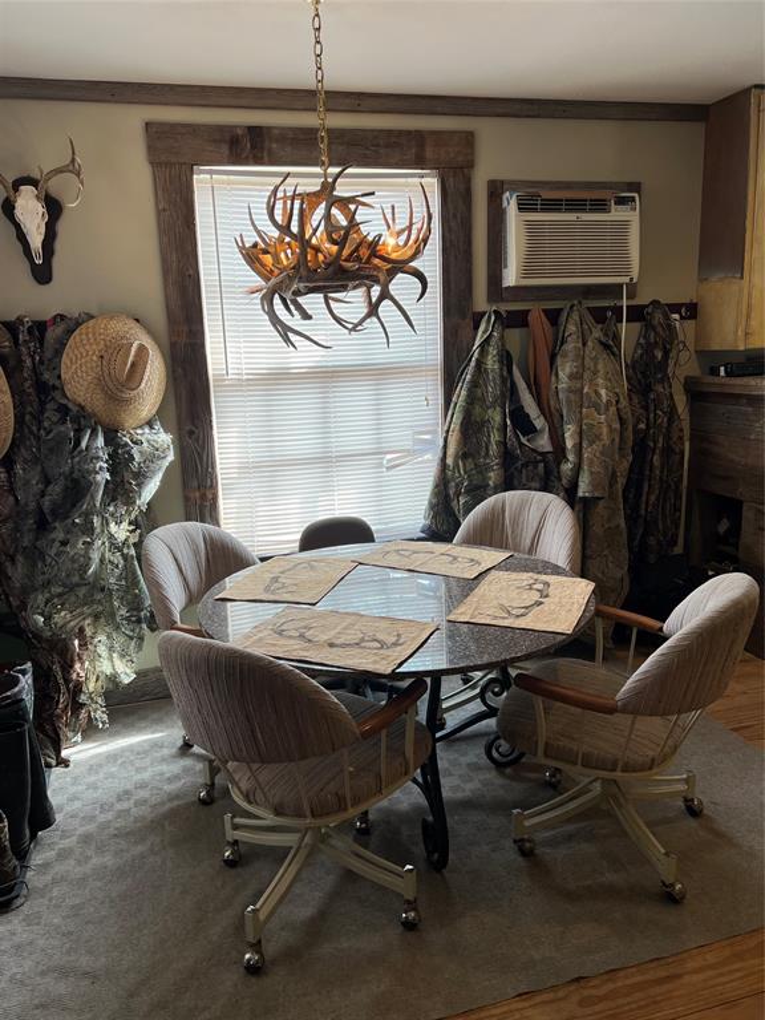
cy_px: 510
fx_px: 766
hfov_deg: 53.1
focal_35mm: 26
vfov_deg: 67.3
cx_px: 382
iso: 40
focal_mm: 5.7
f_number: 1.5
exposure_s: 1/120
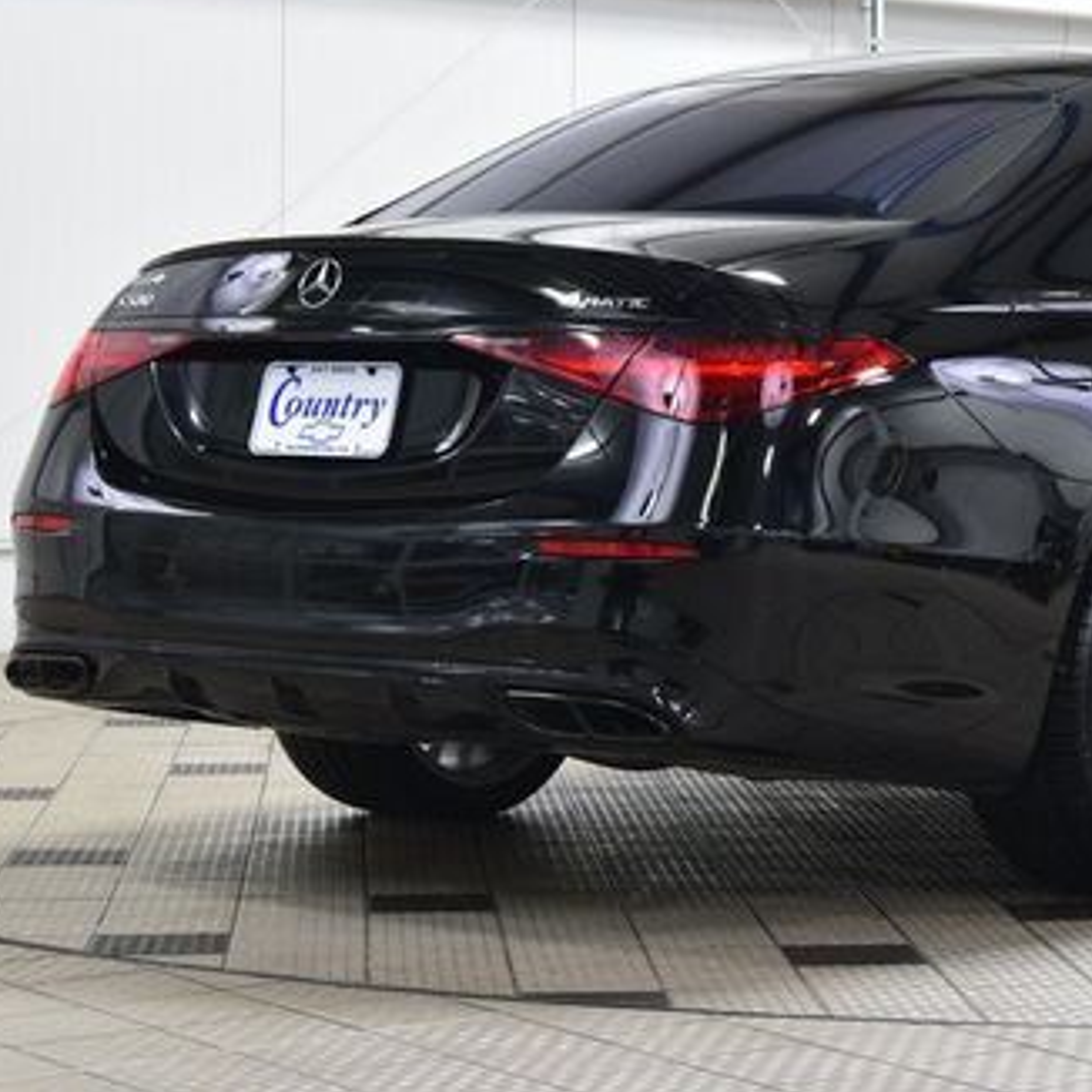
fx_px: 3747
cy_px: 400
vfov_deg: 16.6
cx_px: 995
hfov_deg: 16.4
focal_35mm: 105
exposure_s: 1/15
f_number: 6.3
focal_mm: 42
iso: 720
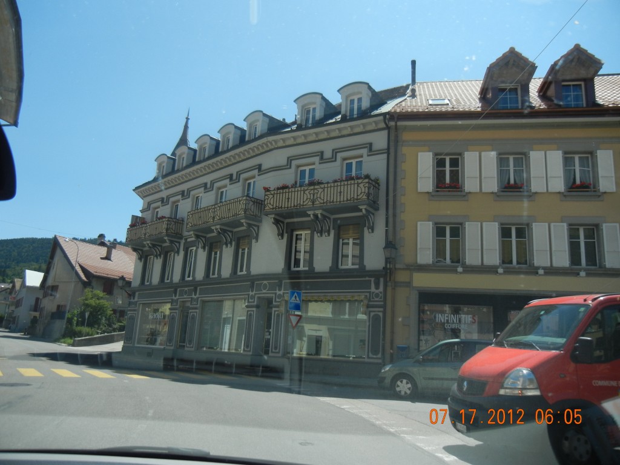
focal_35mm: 30
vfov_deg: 46.8
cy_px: 232
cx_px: 310
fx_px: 537
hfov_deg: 60.0
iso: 160
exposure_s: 1/268
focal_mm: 5.4
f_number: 7
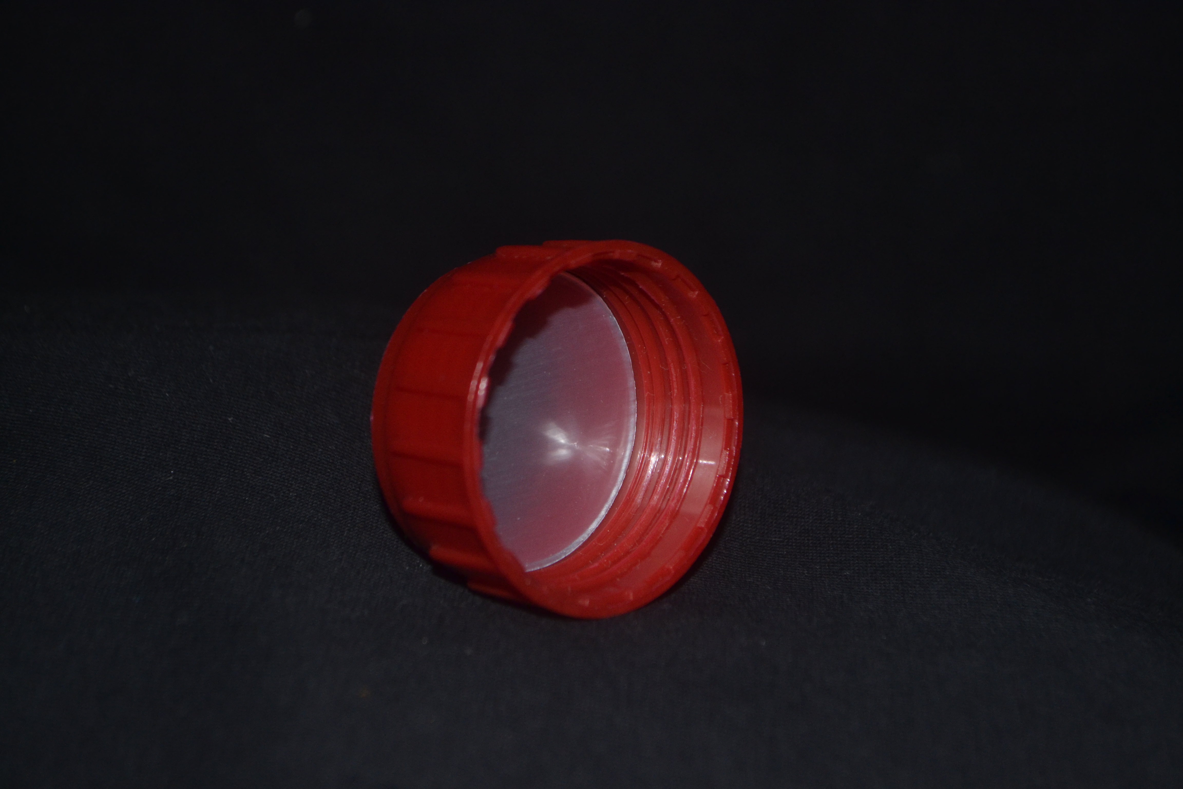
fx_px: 2711
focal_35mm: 82
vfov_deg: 16.6
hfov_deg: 24.6
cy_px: 394
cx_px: 592
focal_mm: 55
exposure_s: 1/60
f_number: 5.6
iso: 900
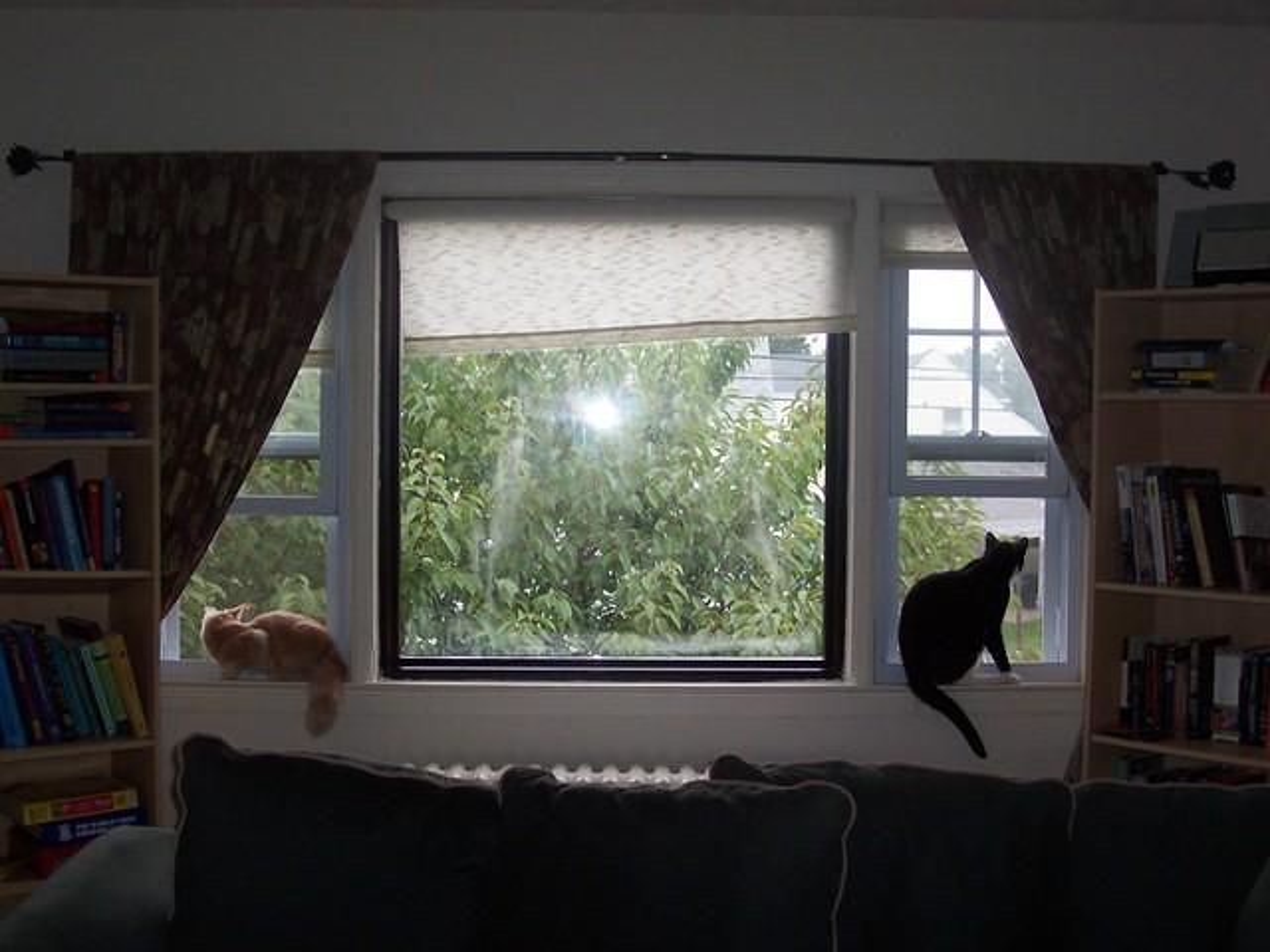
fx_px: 1688
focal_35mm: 46
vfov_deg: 31.5
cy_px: 476
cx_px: 635
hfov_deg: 41.2
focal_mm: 7
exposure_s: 1/60
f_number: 3
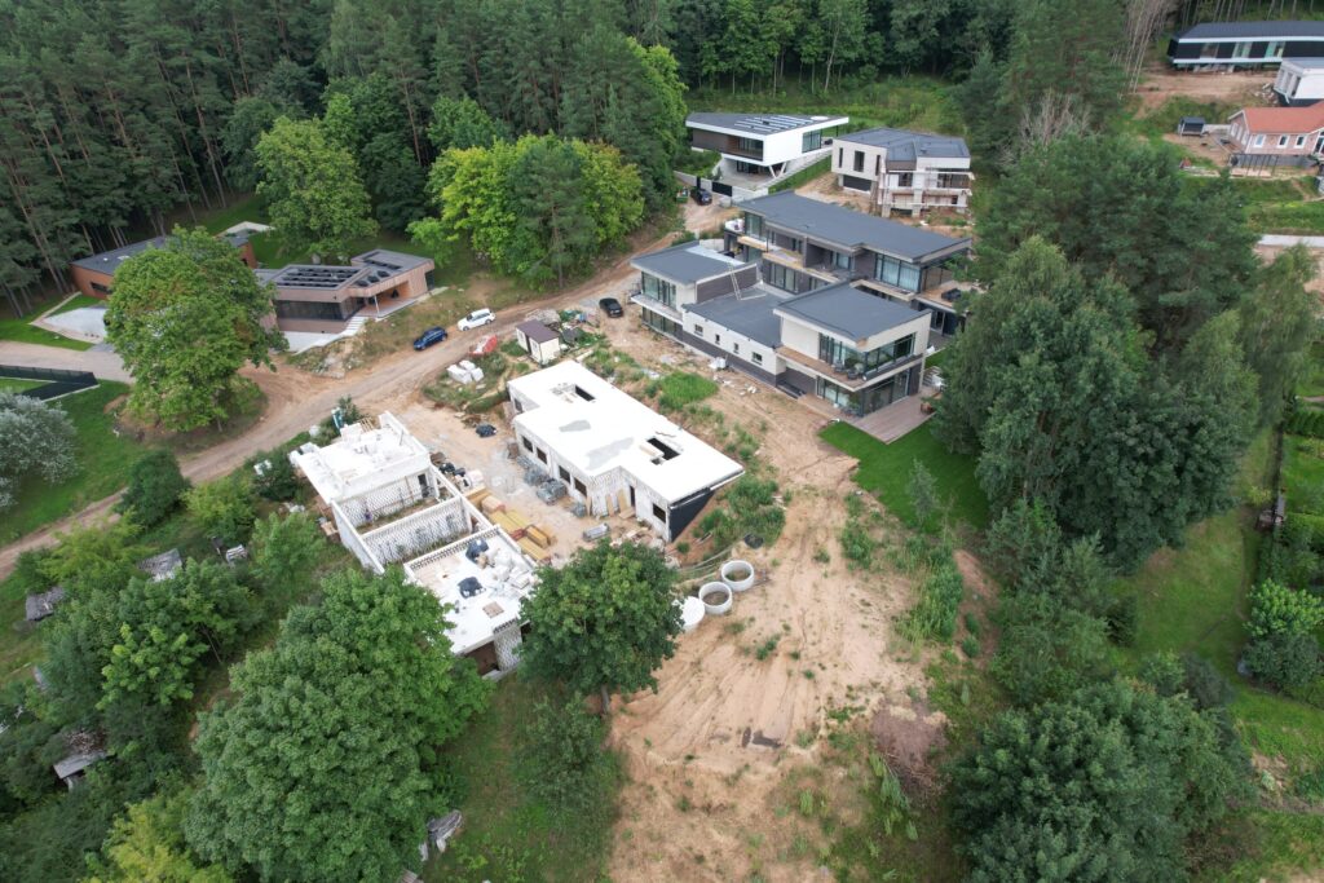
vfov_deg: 57.2
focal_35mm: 22
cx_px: 662
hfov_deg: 78.6
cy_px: 442
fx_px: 809
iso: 100
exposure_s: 1/320
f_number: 2.8
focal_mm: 8.38
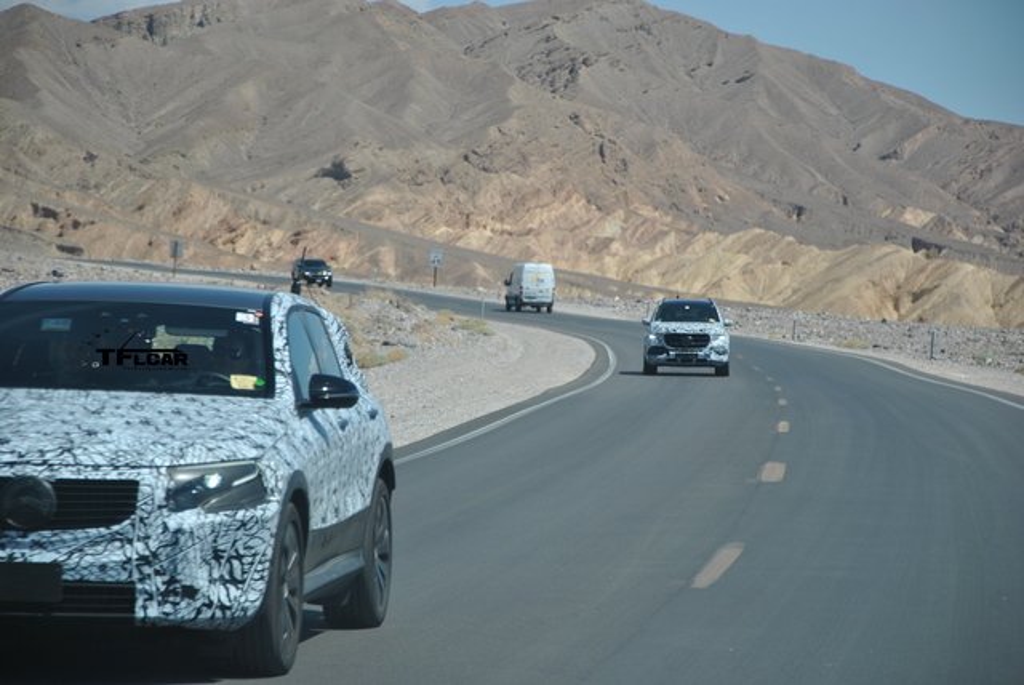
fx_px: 4484
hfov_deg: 13.0
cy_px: 342
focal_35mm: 158
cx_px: 512
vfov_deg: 8.7
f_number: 5.6
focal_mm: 105
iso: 100
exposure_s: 1/500
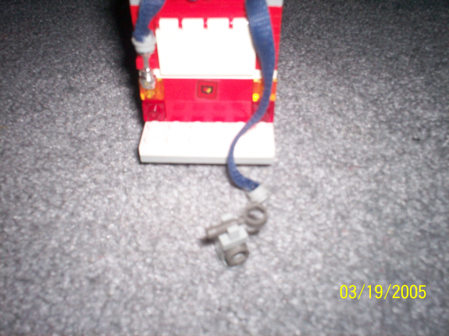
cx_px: 224
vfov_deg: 39.7
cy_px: 168
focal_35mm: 36
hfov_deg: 51.4
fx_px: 467
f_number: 4.5
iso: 140
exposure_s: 1/60
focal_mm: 6
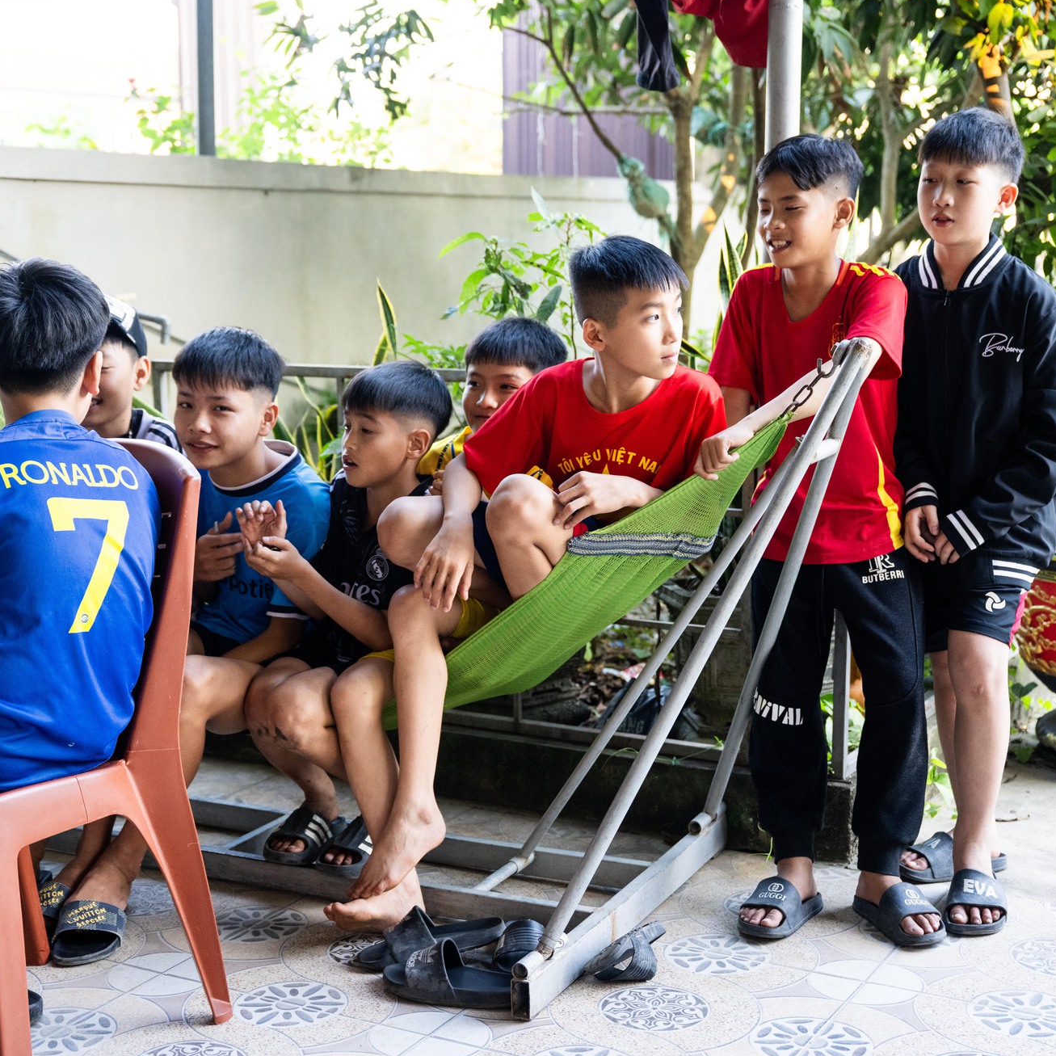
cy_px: 529
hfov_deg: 32.8
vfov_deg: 32.8
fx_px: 1795
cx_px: 491
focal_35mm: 52
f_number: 3.2
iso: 1250
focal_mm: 40
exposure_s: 1/200
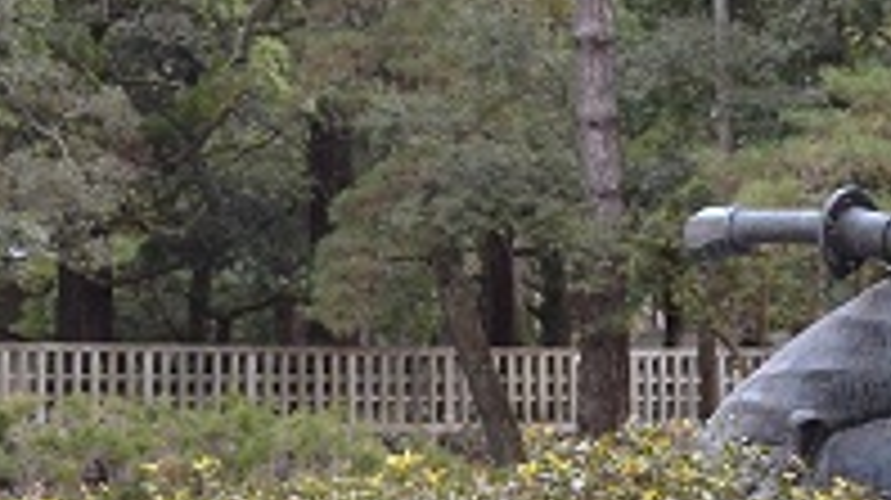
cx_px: 410
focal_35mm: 119
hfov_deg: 18.0
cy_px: -86
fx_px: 2809
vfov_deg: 10.0
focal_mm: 26
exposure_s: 1/125
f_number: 5.6
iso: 360
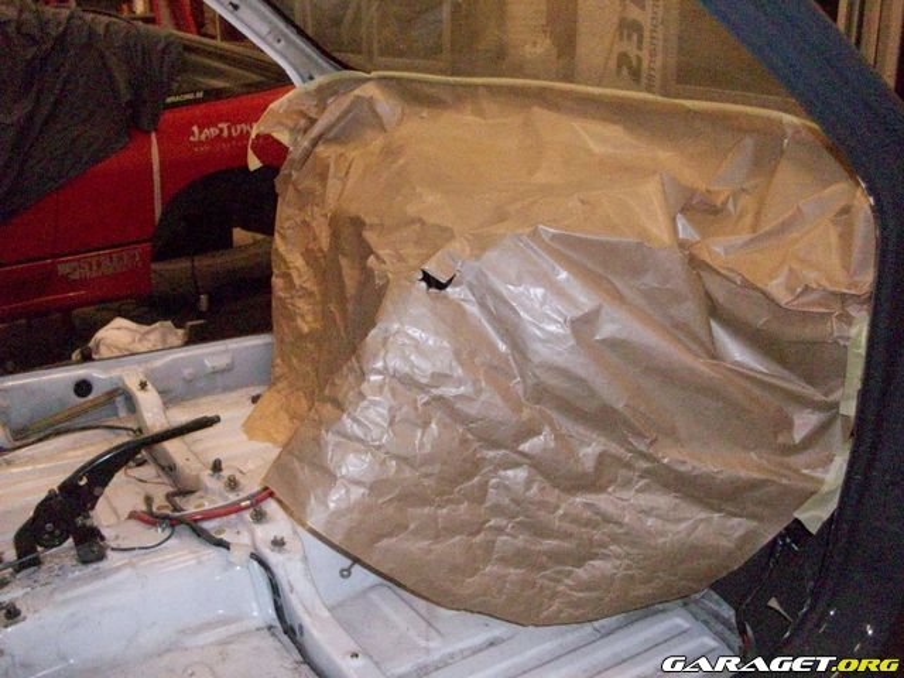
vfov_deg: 41.8
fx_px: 888
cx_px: 452
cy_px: 339
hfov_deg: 54.0
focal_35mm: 34
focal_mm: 5.7
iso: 800
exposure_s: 1/128
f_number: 2.8
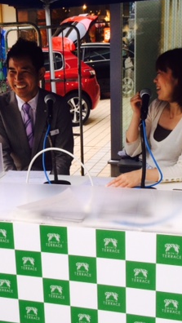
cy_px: 166
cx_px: 65
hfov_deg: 23.4
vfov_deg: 40.6
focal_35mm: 51
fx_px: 437
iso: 50
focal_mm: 4.15
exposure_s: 1/60
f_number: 2.2
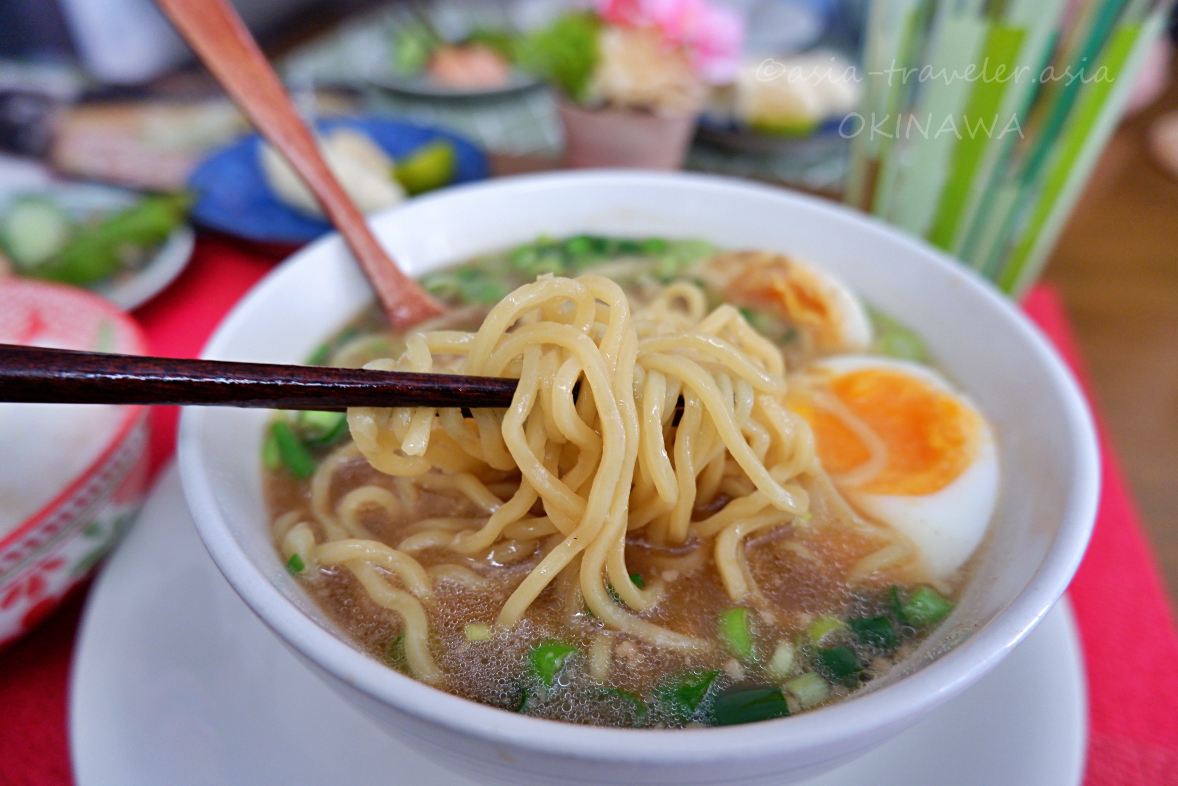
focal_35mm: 23
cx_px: 589
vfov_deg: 55.1
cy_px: 393
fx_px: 753
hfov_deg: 76.1
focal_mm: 15
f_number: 3.5
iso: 1250
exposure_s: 1/25
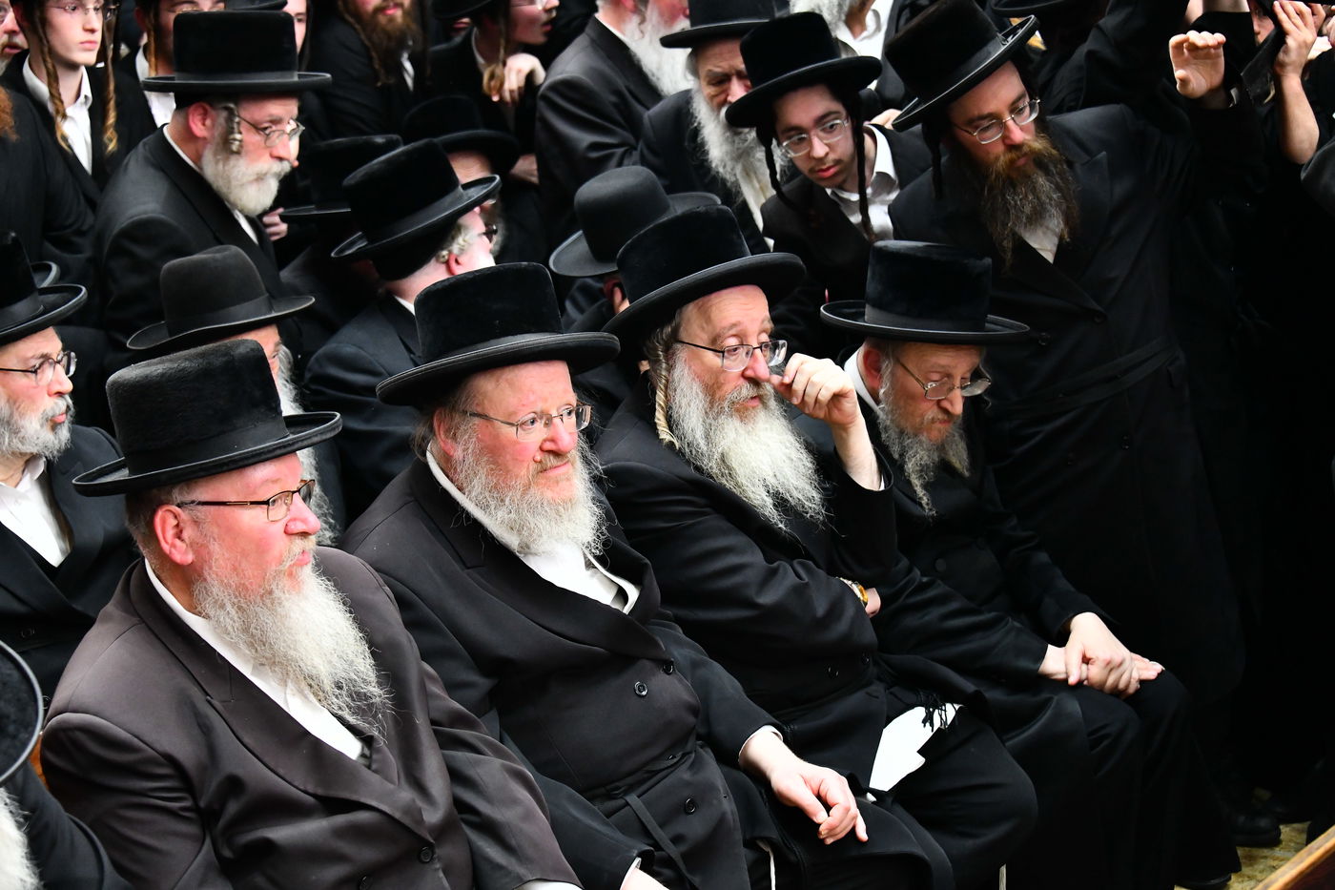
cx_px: 668
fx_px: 2521
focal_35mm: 68
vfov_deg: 20.0
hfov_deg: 29.7
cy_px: 445
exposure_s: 1/160
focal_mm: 68
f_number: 5
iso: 3200
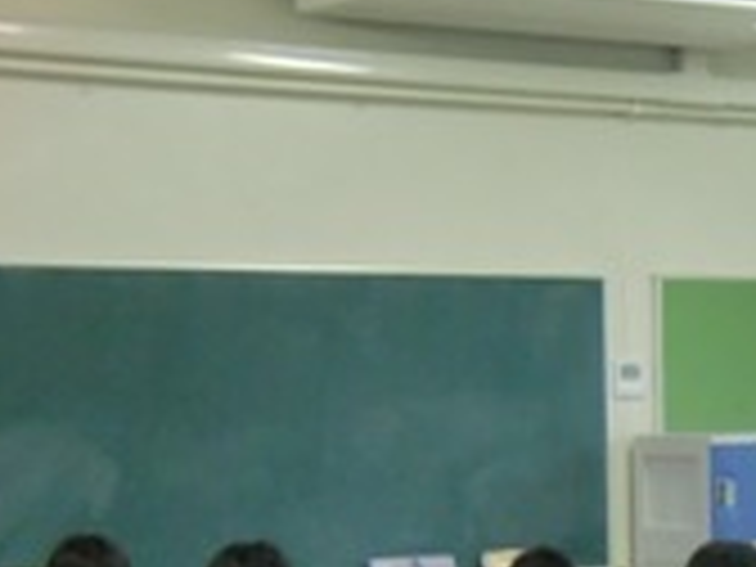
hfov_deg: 15.2
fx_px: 2730
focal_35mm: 125
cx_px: 922
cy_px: 684
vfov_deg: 11.6
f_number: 4
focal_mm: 8.4
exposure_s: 1/50
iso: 400
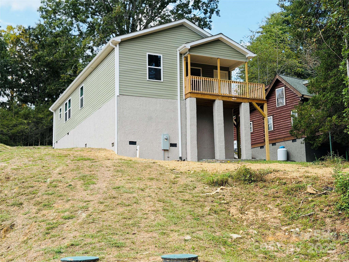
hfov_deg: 39.7
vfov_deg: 30.3
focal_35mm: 48
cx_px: 174
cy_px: 131
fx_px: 484
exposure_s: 1/1456
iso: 64
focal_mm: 6.76
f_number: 1.78
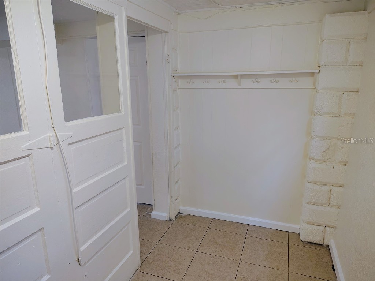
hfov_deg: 71.6
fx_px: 260
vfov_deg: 56.8
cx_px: 188
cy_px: 140
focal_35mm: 24
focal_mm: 5.56
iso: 957
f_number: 1.8
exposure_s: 1/120
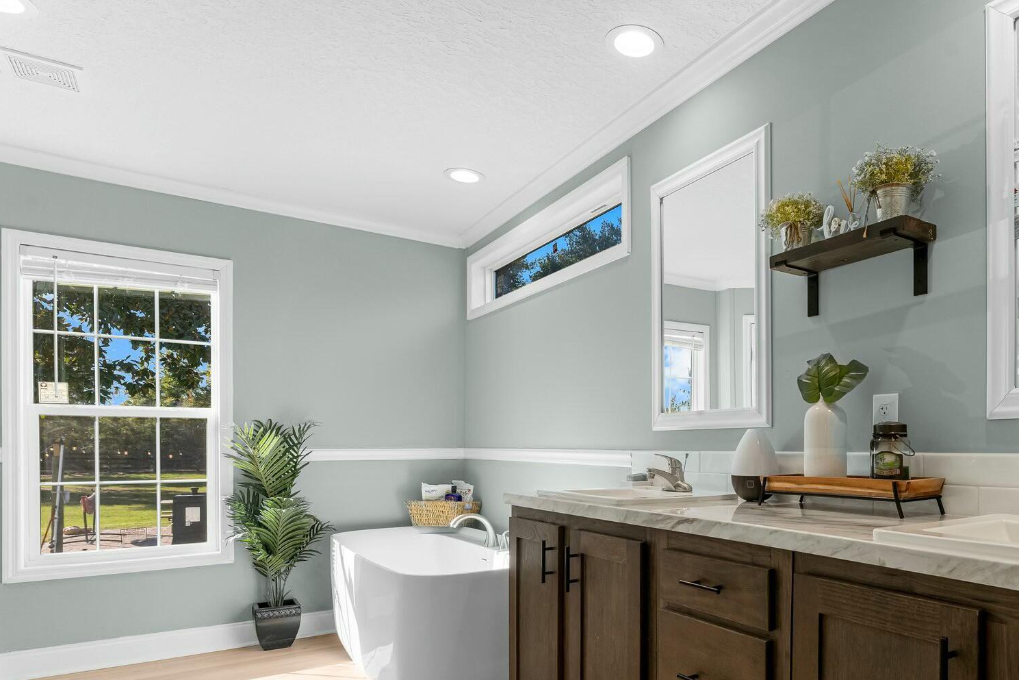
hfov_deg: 73.3
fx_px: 650
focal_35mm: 23
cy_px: 456
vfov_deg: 54.0
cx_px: 698
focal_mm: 16.7
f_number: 8
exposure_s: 1/25
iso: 400
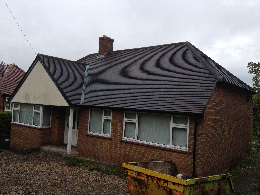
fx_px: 263
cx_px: 130
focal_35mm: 35
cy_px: 98
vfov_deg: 40.7
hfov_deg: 52.6
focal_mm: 4.28
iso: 50
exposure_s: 1/1126
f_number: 2.4
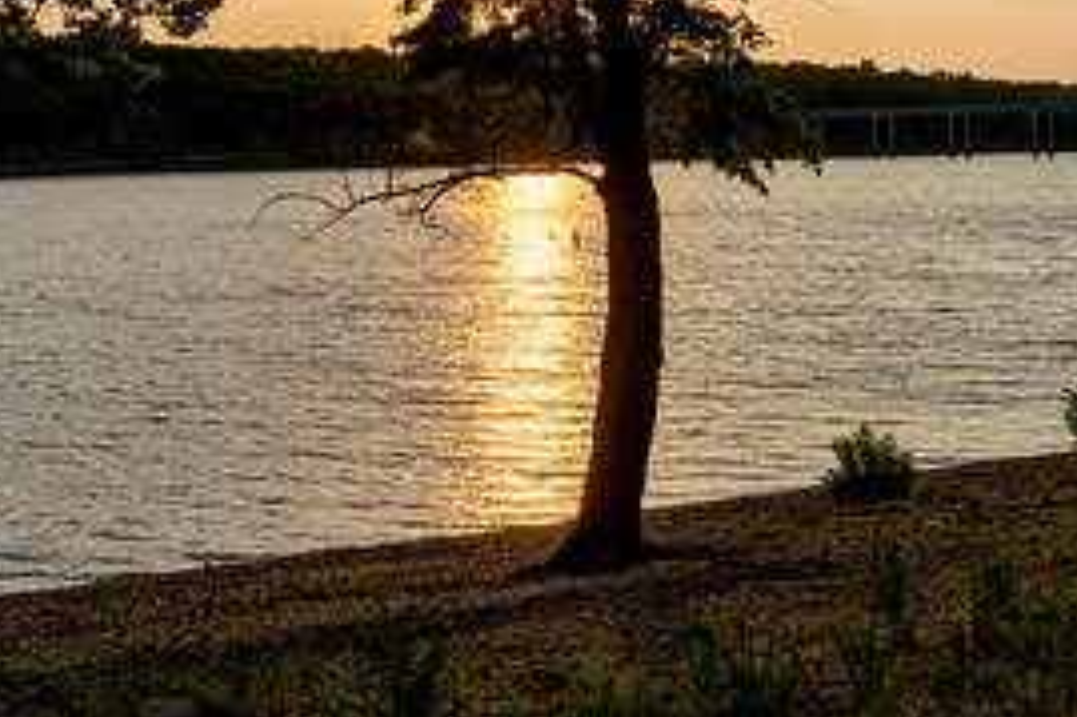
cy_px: 96
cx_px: 448
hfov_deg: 30.0
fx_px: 2003
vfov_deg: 20.0
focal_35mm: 67
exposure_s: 1/100
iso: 100
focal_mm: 30
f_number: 14
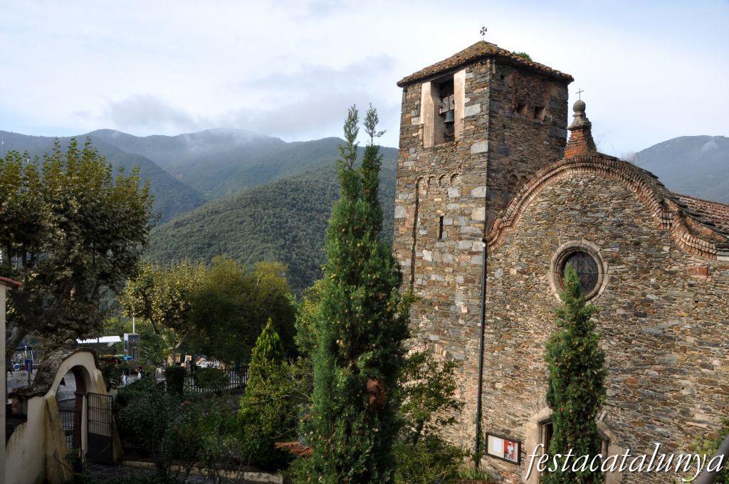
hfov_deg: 67.4
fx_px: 546
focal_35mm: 27
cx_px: 364
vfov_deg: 47.8
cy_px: 242
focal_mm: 18
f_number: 14
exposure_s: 1/200
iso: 500
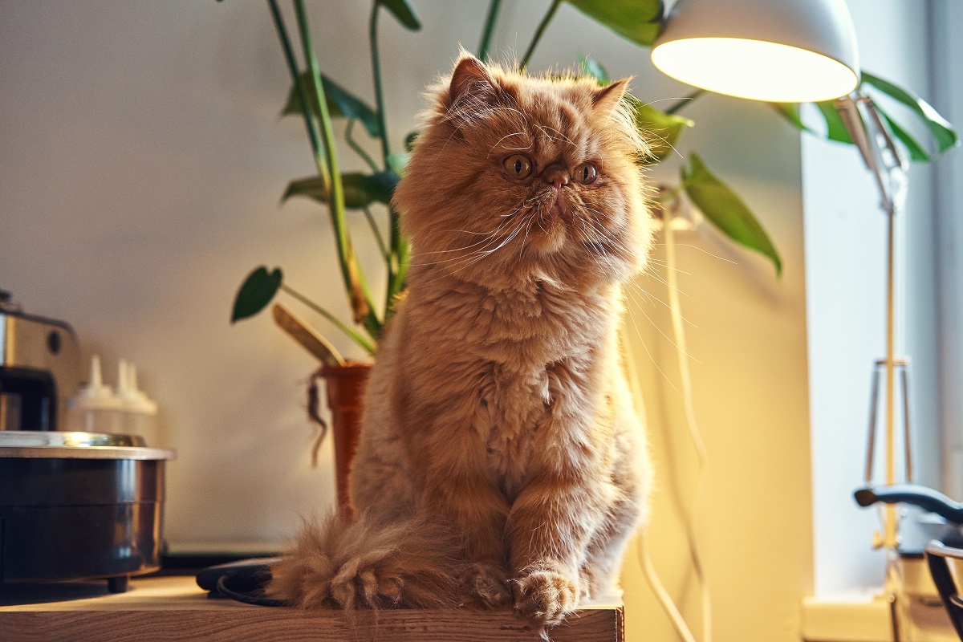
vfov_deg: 25.5
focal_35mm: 53
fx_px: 1418
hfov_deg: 37.5
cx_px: 482
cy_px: 321
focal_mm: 35
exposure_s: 1/125
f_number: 2.8
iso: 1000
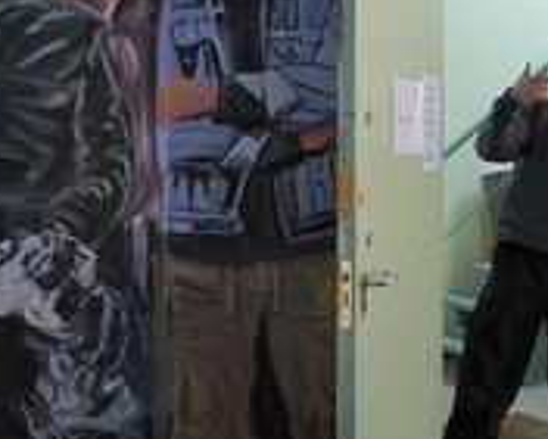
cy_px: 125
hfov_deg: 27.4
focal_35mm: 65
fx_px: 1055
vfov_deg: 23.3
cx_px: 554
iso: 800
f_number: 5.6
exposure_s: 1/15
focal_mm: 29
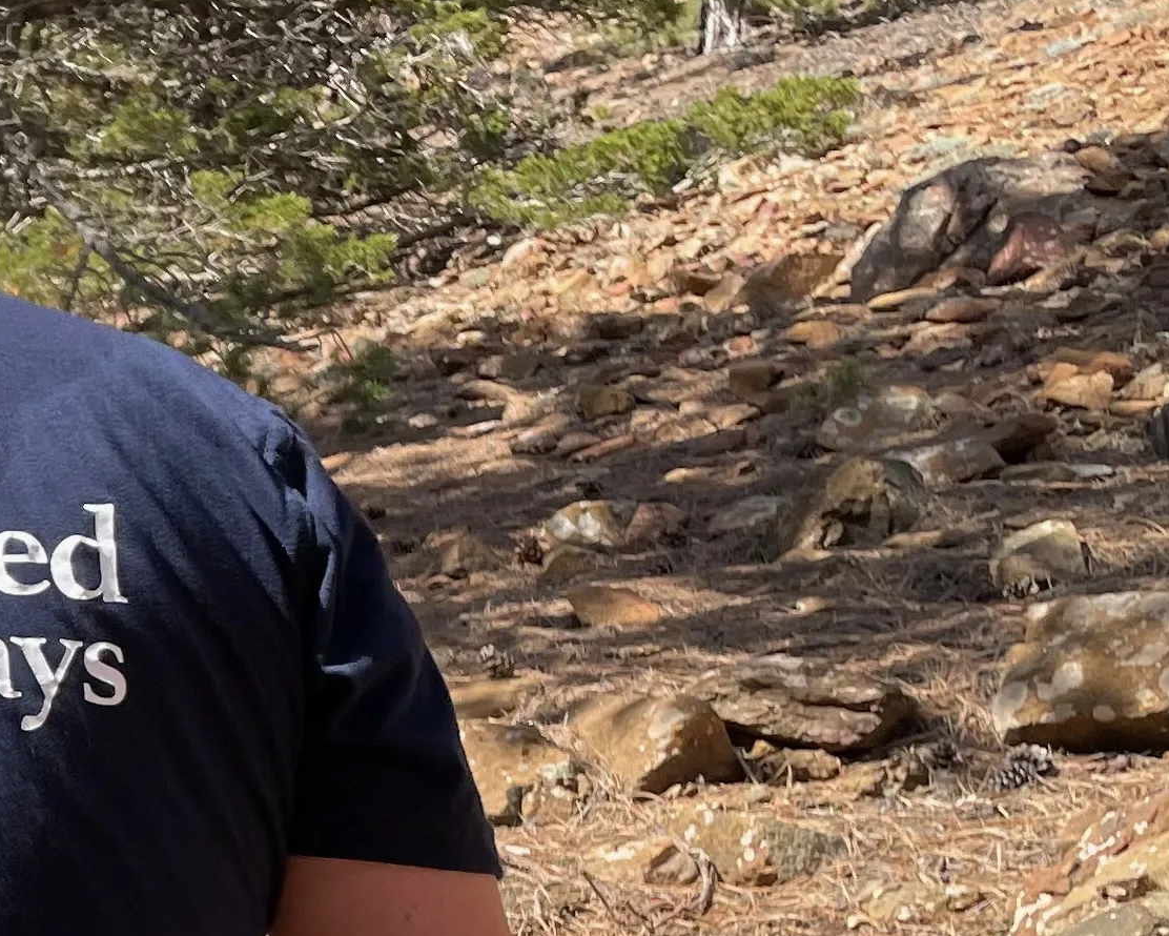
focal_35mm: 92
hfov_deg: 18.2
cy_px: 907
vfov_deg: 16.4
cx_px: -644
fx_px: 3184
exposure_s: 1/1072
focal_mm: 4.2
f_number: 1.6
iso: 32
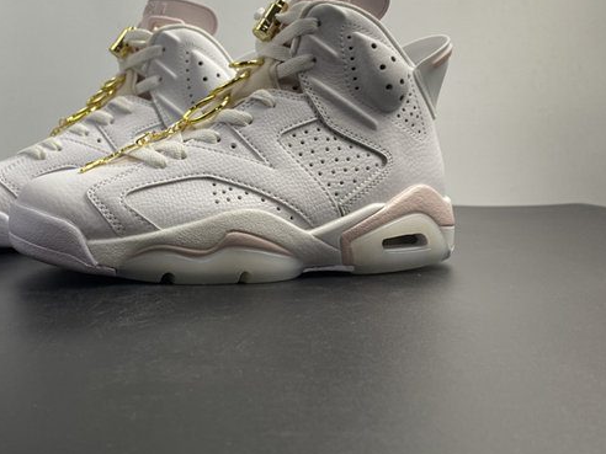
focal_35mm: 37
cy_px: 153
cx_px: 182
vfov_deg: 38.3
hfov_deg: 48.9
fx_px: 648
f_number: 1.8
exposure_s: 1/100
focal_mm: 4.25
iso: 64
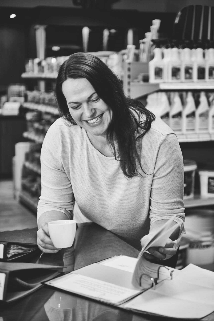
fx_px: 623
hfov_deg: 19.5
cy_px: 160
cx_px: 107
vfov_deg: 28.8
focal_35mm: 70
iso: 400
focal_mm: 70
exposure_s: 1/100
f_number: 2.8
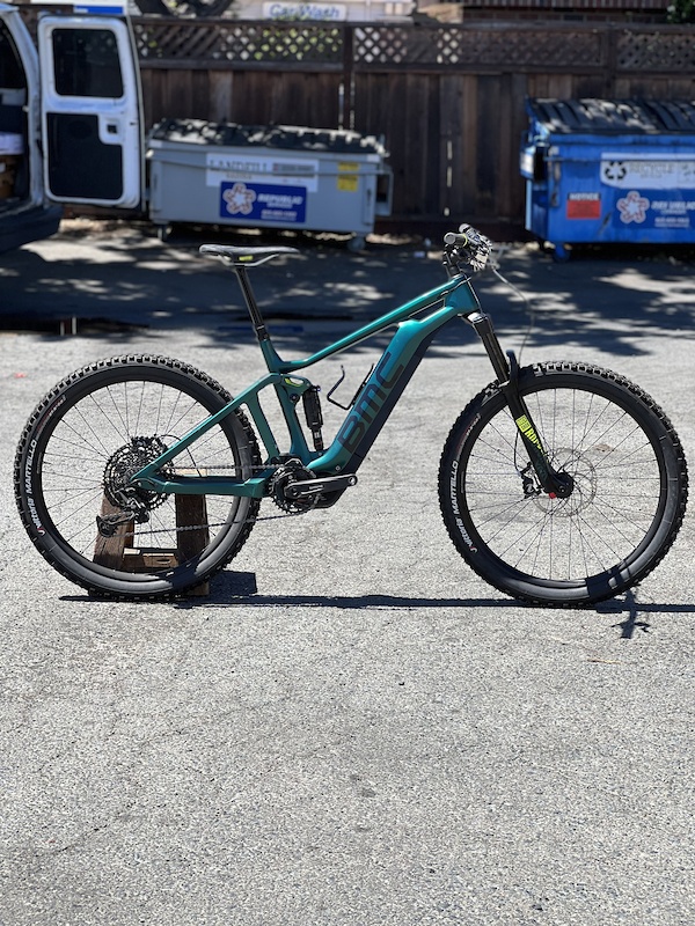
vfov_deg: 25.3
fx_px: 2061
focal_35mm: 77
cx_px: 348
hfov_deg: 19.1
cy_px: 463
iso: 32
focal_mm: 9
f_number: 2.8
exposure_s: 1/362
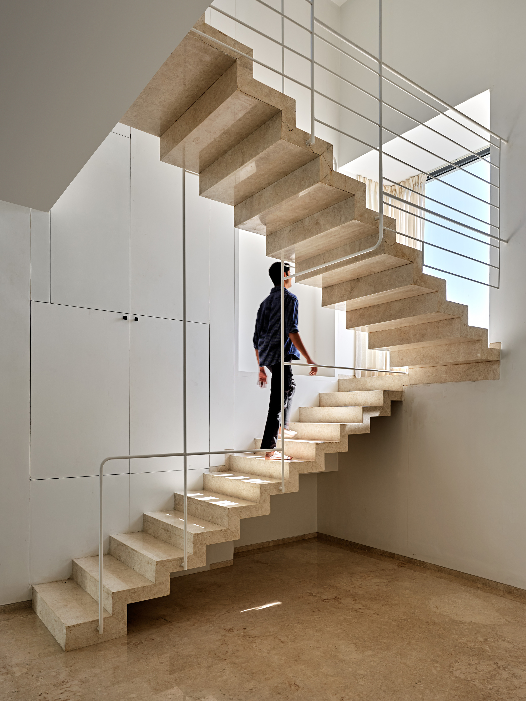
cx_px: 263
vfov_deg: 71.6
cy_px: 350
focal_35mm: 24
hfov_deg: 56.8
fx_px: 486
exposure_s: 1/30
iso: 320
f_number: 11
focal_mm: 30
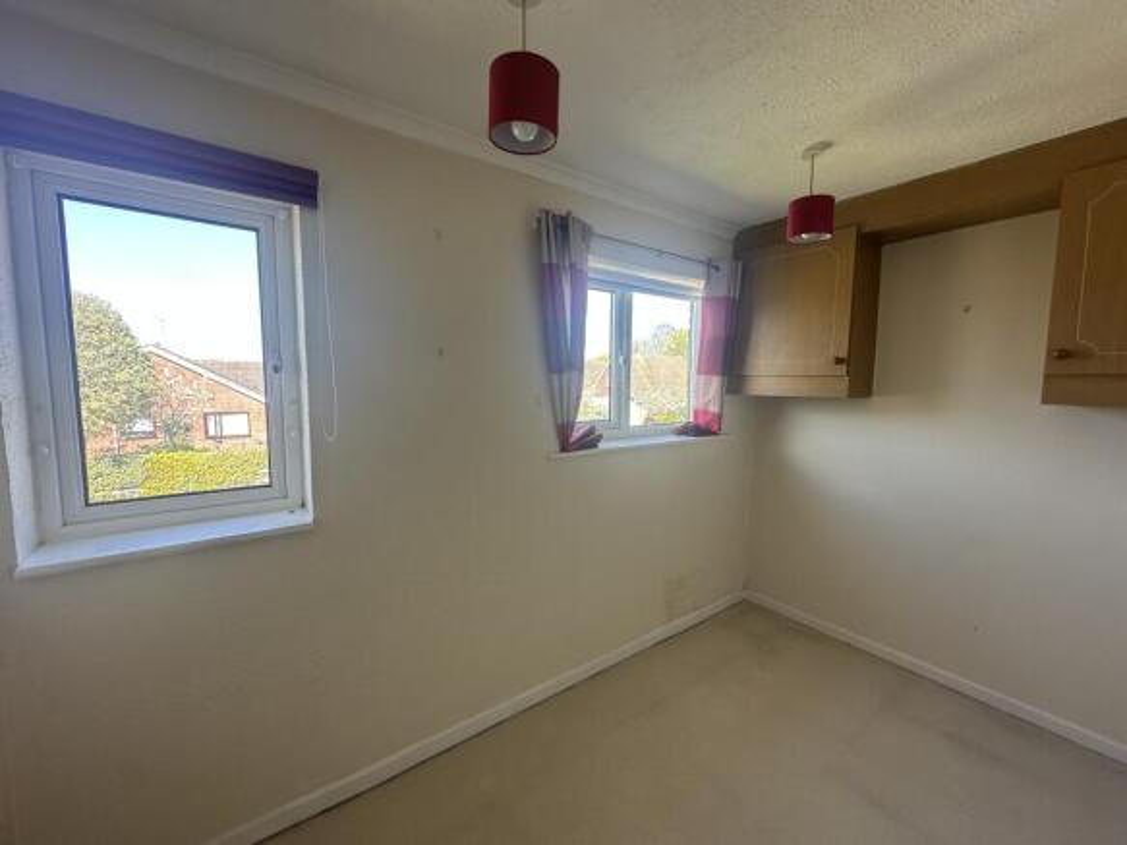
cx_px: 564
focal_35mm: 14
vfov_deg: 85.7
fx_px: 456
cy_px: 422
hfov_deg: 102.1
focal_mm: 2.22
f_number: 2.2
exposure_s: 1/99
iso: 64
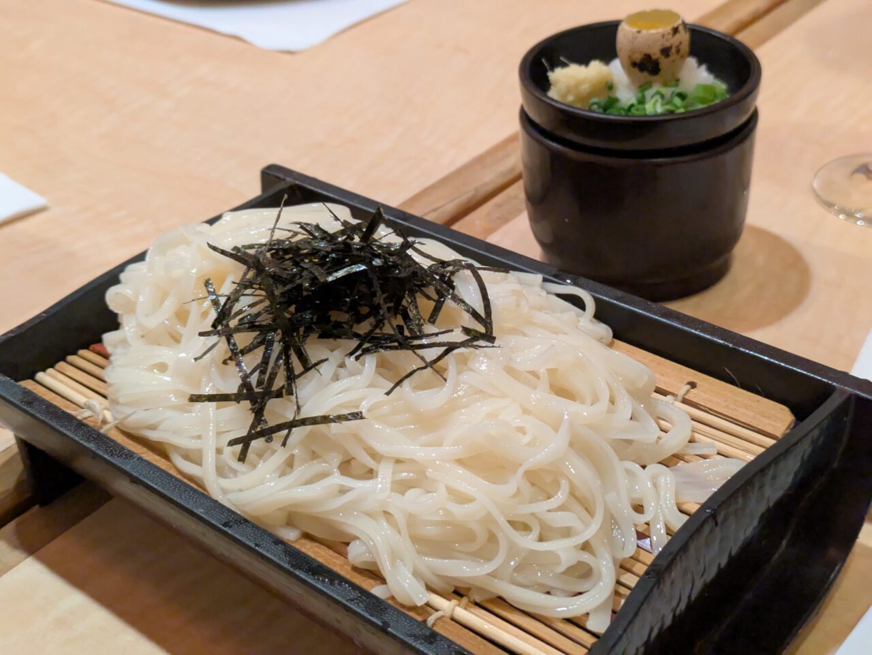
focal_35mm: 51
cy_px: 328
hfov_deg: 37.5
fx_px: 1285
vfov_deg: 28.6
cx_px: 436
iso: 1375
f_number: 1.89
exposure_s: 1/100
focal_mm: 5.43
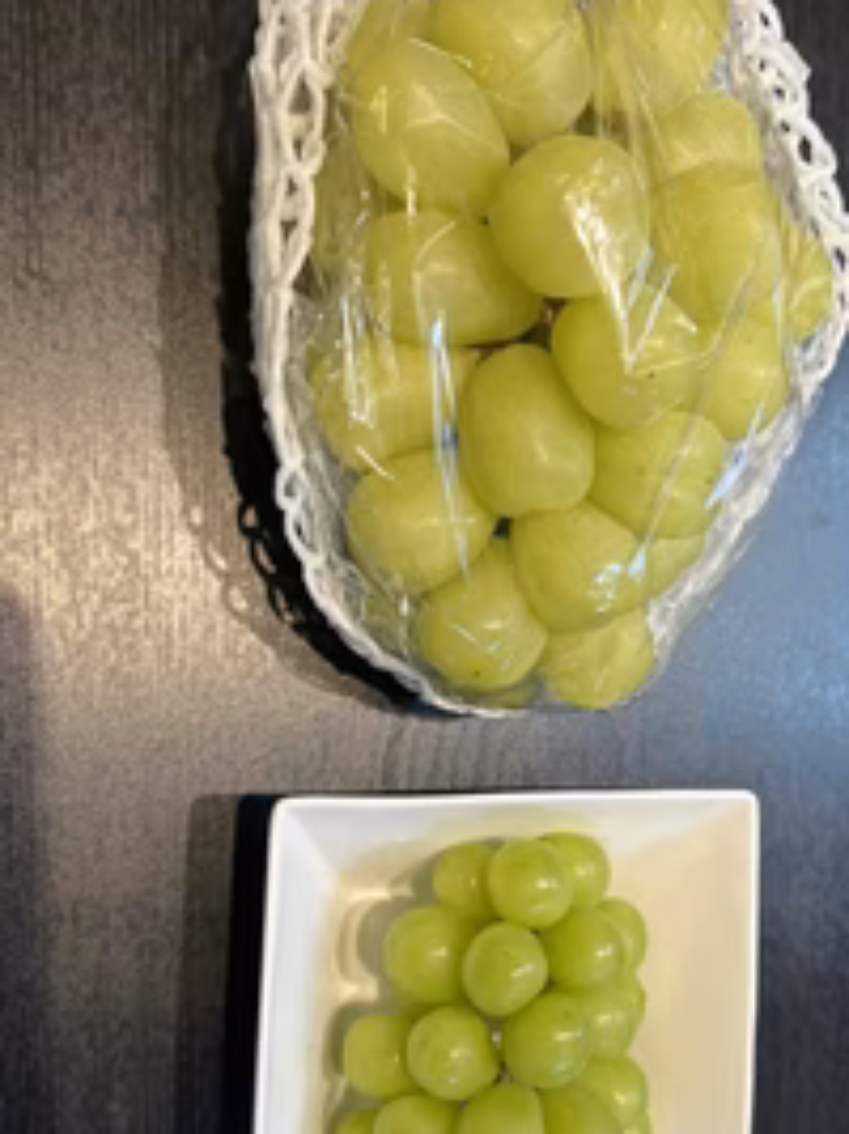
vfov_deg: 51.3
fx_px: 1178
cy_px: 633
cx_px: 501
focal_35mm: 36
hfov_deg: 39.5
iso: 80
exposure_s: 1/120
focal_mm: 6.86
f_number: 1.78
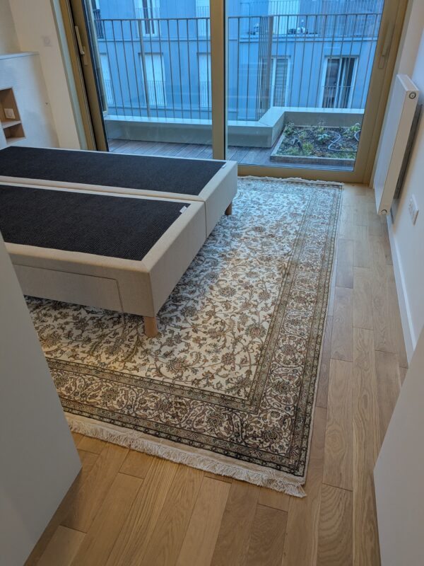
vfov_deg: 71.6
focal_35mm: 24
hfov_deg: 56.8
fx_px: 392
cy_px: 283
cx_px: 212
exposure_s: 1/100
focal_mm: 6.81
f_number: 1.85
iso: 698
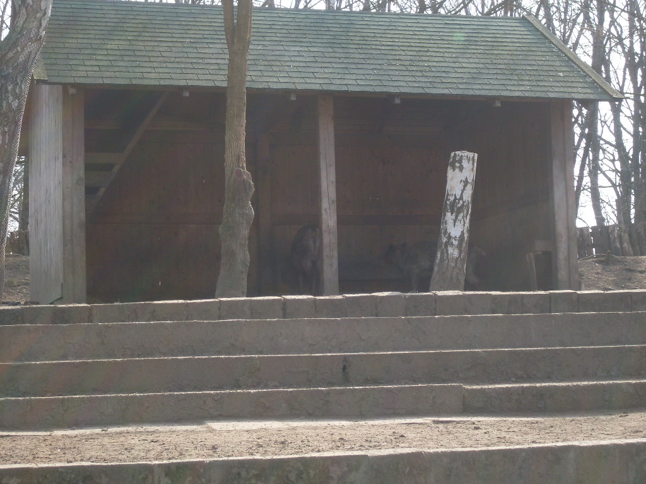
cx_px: 323
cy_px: 242
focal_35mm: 92
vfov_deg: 16.1
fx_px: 1717
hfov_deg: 21.3
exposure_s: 1/180
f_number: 4.4
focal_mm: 15.3
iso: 80
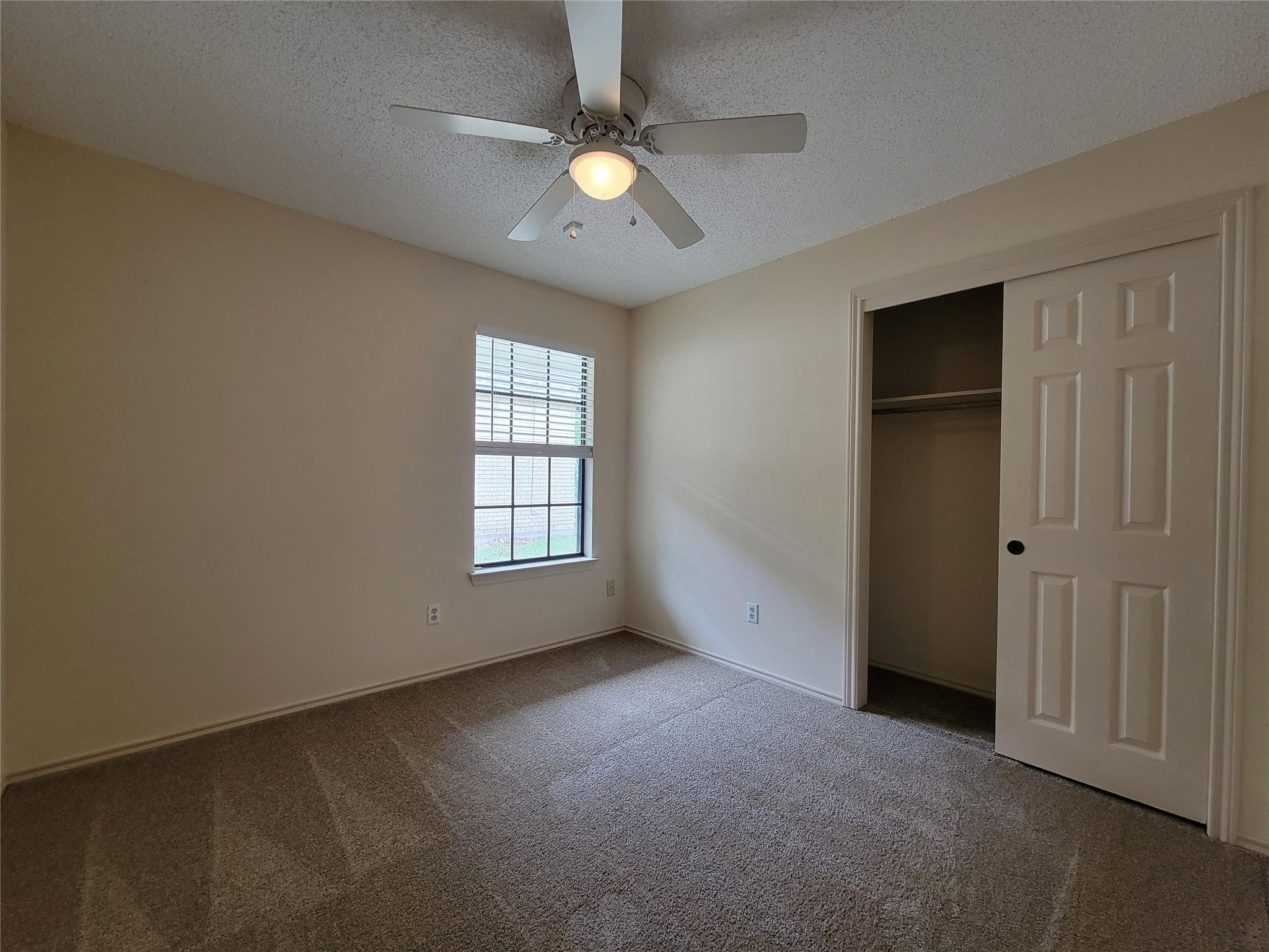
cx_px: 634
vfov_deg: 89.9
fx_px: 477
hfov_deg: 106.2
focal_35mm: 13
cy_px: 476
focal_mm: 2.2
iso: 200
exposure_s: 1/60
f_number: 2.2
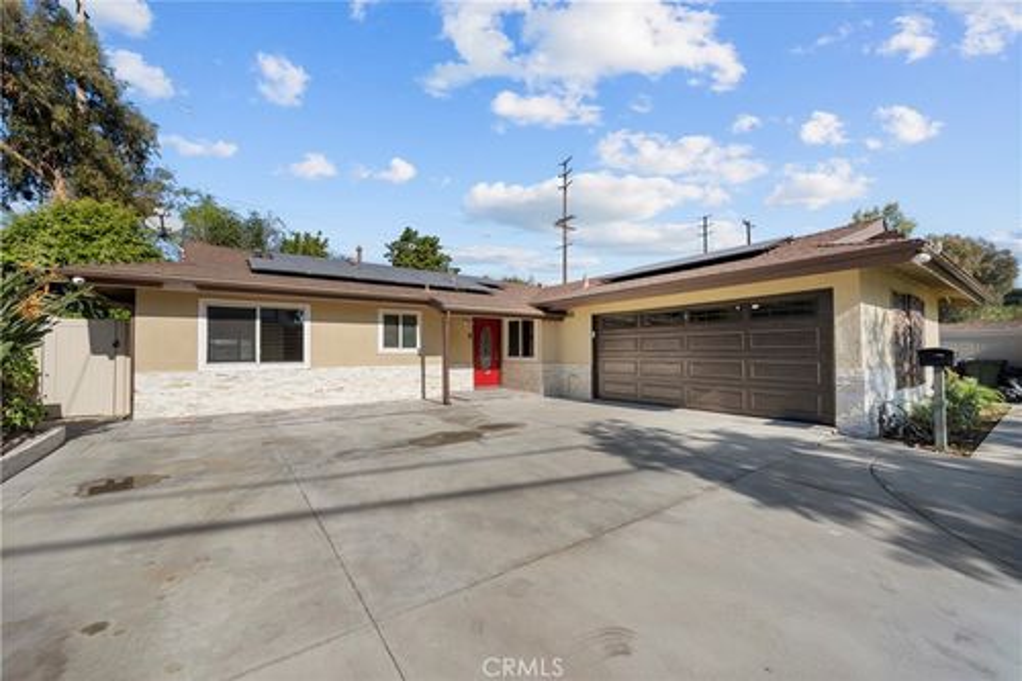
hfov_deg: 104.3
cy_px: 340
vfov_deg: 81.2
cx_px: 511
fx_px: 397
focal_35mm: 14
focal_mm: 14
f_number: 9
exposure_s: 1/100
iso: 125
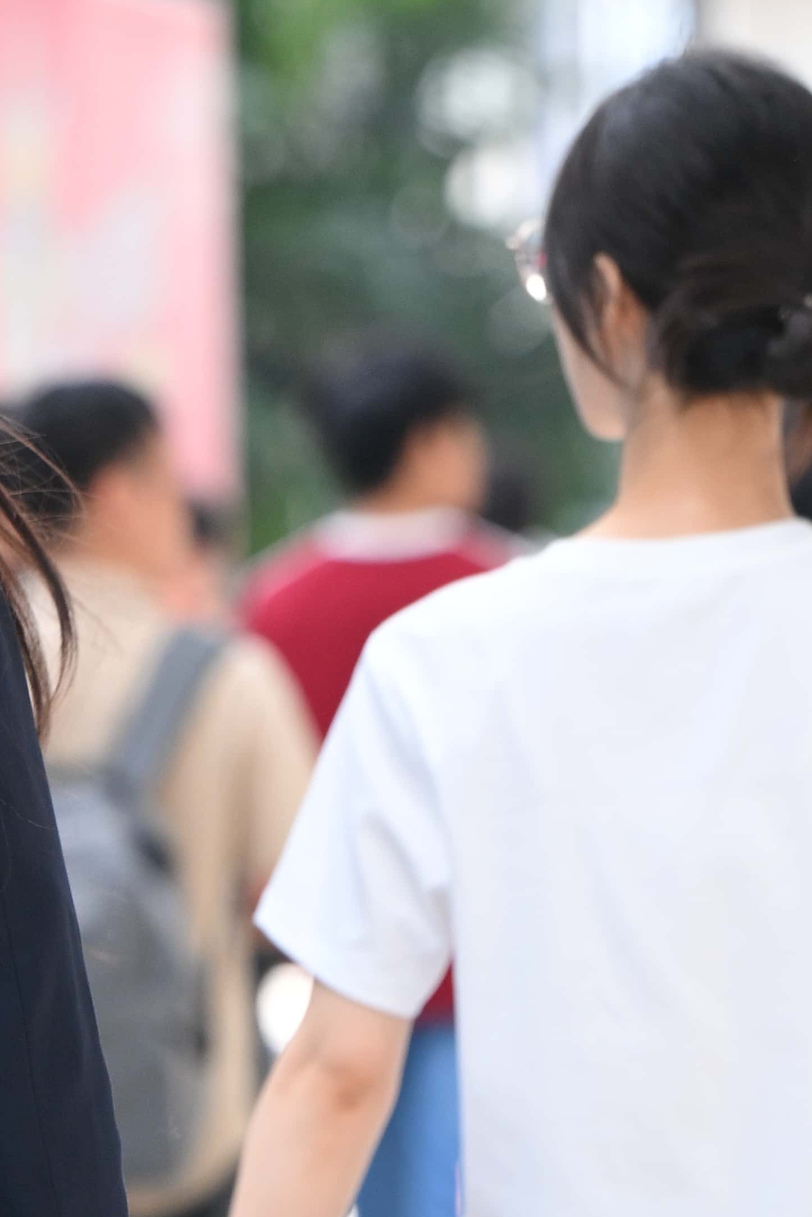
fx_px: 17383
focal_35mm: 514
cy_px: 1534
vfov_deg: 4.0
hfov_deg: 2.7
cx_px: -319
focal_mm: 135
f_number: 4
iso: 400
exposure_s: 1/200
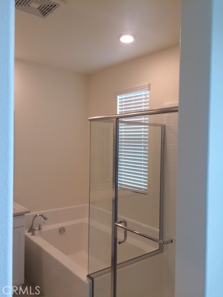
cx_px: 112
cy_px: 148
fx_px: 249
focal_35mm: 29
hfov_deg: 48.2
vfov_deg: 61.7
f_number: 2.2
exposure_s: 1/60
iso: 40
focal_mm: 4.15
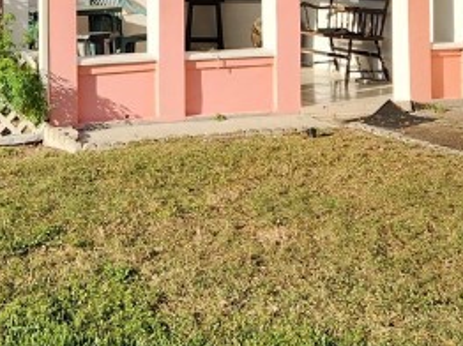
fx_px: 1203
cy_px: -127
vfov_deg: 15.5
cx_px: 140
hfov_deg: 21.7
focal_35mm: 90
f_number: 1.8
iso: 20
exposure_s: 1/1242
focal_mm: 5.4
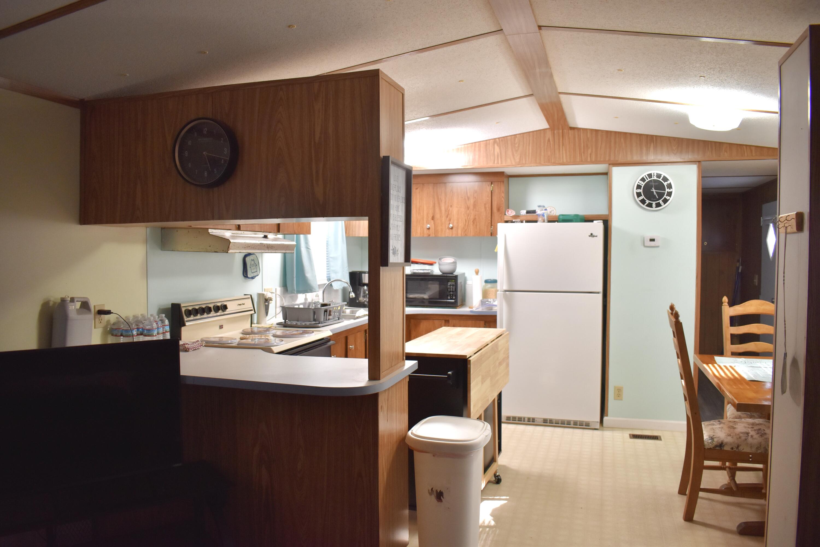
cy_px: 274
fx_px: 615
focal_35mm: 27
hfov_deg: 67.4
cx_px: 410
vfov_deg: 47.9
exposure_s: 1/60
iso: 560
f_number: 4
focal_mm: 18
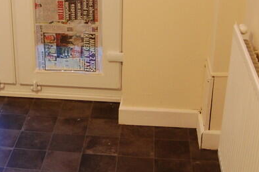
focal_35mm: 71
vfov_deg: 19.1
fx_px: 511
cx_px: 19
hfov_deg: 27.3
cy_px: 48
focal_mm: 18
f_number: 3.5
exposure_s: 1/25
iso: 800
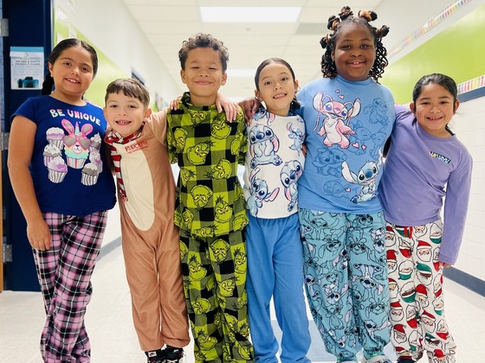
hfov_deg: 67.3
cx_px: 242
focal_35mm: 26
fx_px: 364
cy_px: 182
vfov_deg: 53.1
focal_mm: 5.7
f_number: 1.5
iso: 100
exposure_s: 1/61
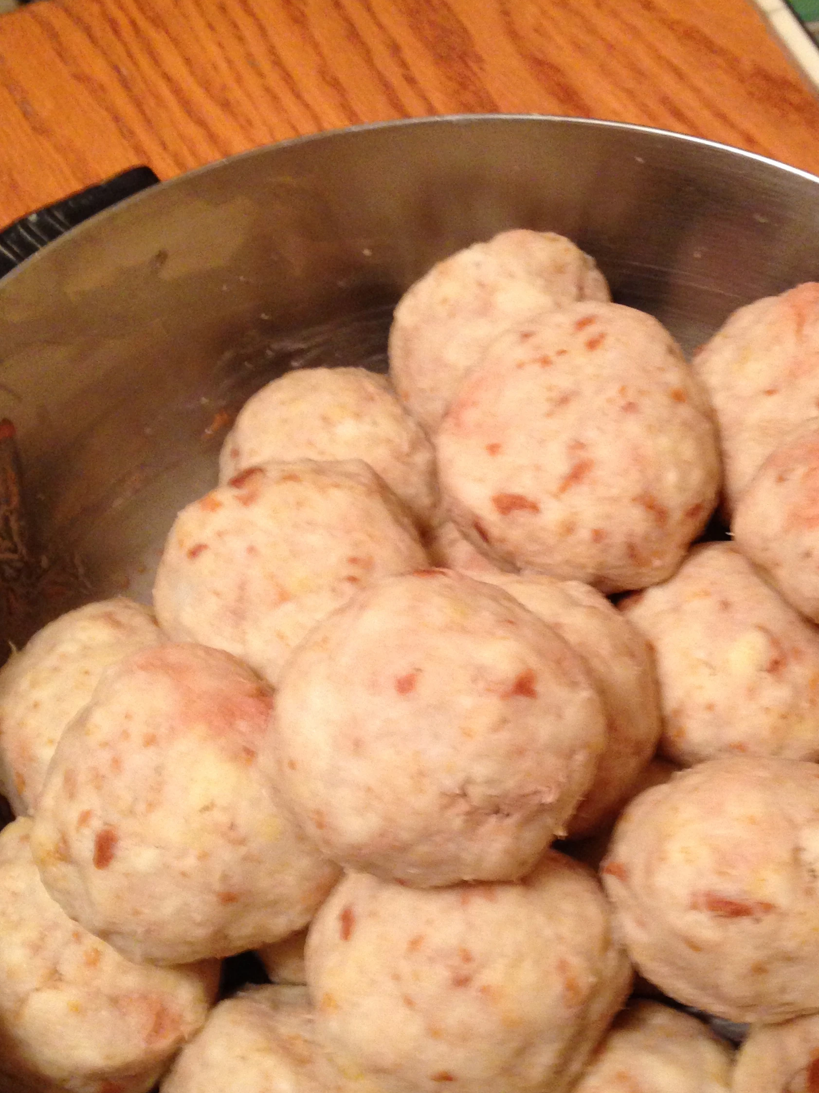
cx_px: 537
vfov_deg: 39.6
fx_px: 1514
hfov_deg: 30.1
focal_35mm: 48
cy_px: 610
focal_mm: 4.13
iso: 250
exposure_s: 1/20
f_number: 2.4
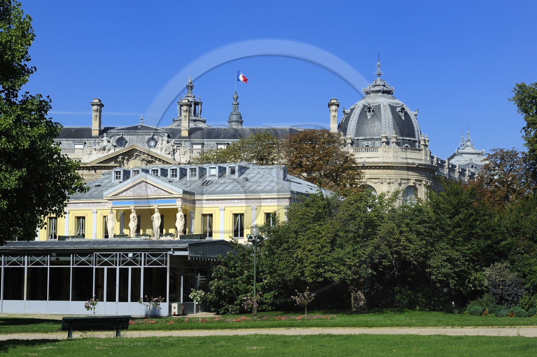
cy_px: 178
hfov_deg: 27.0
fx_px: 1118
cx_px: 268
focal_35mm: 75
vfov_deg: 18.2
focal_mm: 75
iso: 200
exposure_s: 1/200
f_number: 13
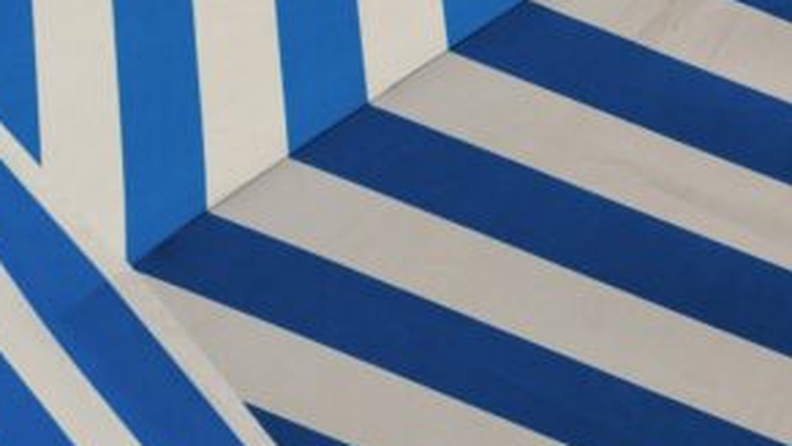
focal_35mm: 269
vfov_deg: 4.5
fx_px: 5652
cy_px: -106
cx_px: -401
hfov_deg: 7.9
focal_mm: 79
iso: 100
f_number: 11
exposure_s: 1/500
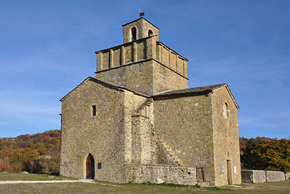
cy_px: 97
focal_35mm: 32
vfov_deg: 41.7
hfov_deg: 59.5
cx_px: 145
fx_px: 254
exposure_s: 1/160
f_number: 13
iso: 200
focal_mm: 21
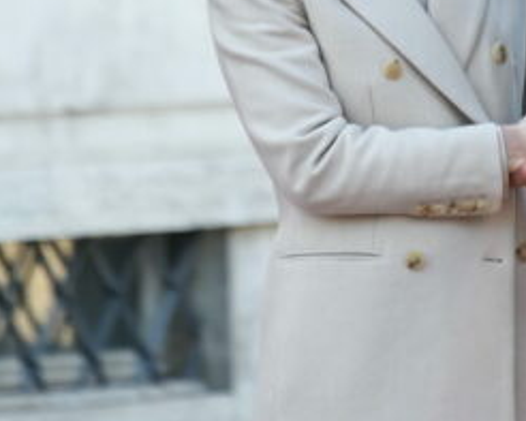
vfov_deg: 1.8
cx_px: 440
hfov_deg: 2.2
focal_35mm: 878
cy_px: -87
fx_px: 13674
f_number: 5.6
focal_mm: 300
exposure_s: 1/320
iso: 500
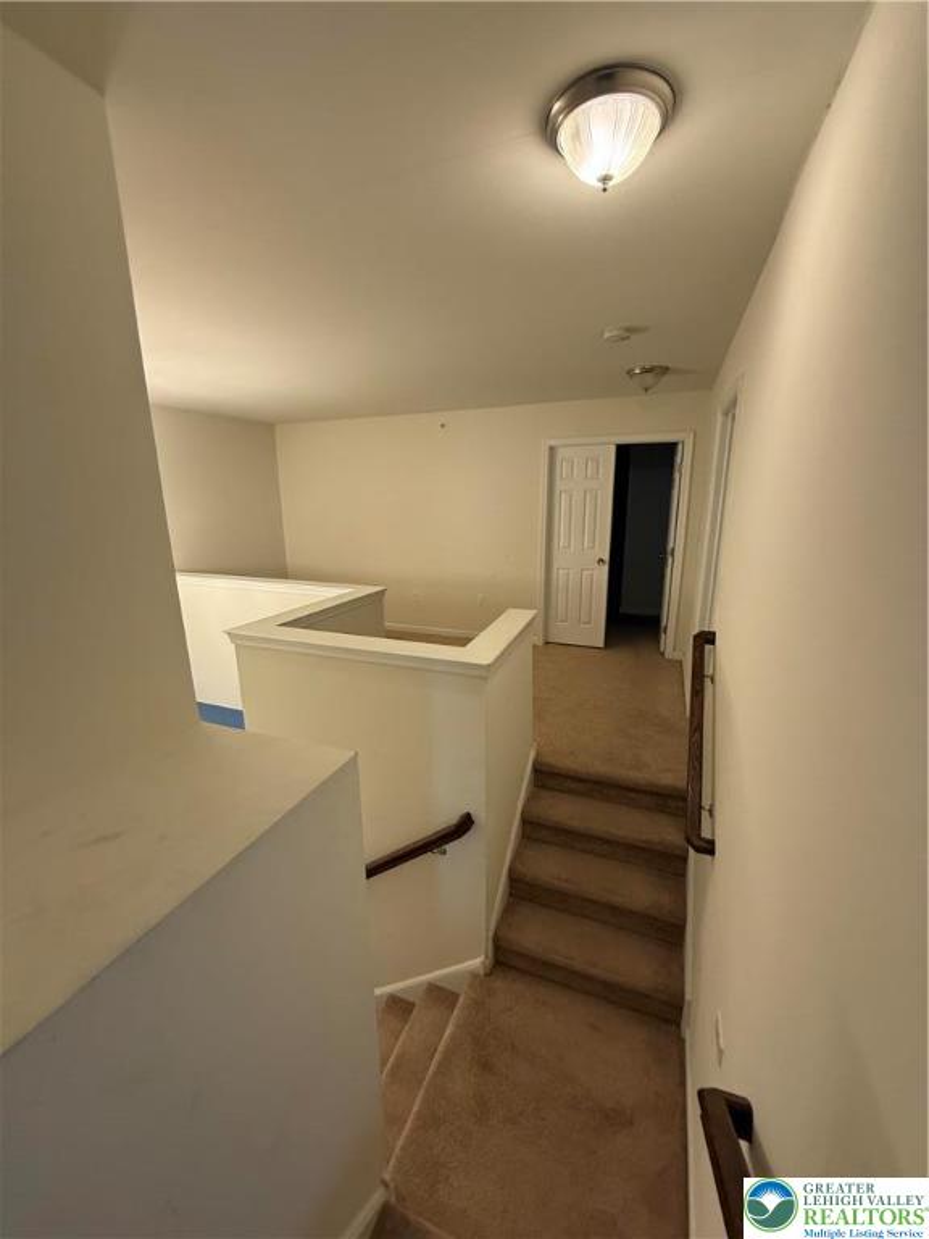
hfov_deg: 85.7
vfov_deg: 102.1
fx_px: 501
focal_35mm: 14
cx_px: 464
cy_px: 620
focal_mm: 2.22
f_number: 2.2
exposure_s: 1/60
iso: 200
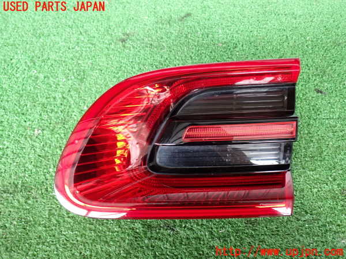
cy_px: 130
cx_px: 173
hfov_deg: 56.8
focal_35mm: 32
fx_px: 320
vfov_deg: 44.2
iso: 250
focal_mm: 5.79
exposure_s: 1/30
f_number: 2.4
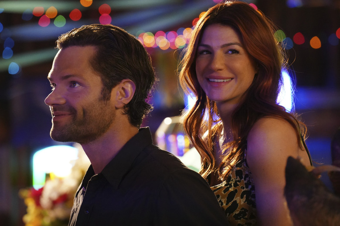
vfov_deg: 8.5
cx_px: 170
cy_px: 113
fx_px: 1530
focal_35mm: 162
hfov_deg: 12.7
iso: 12800
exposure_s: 1/200
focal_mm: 162
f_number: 4.5
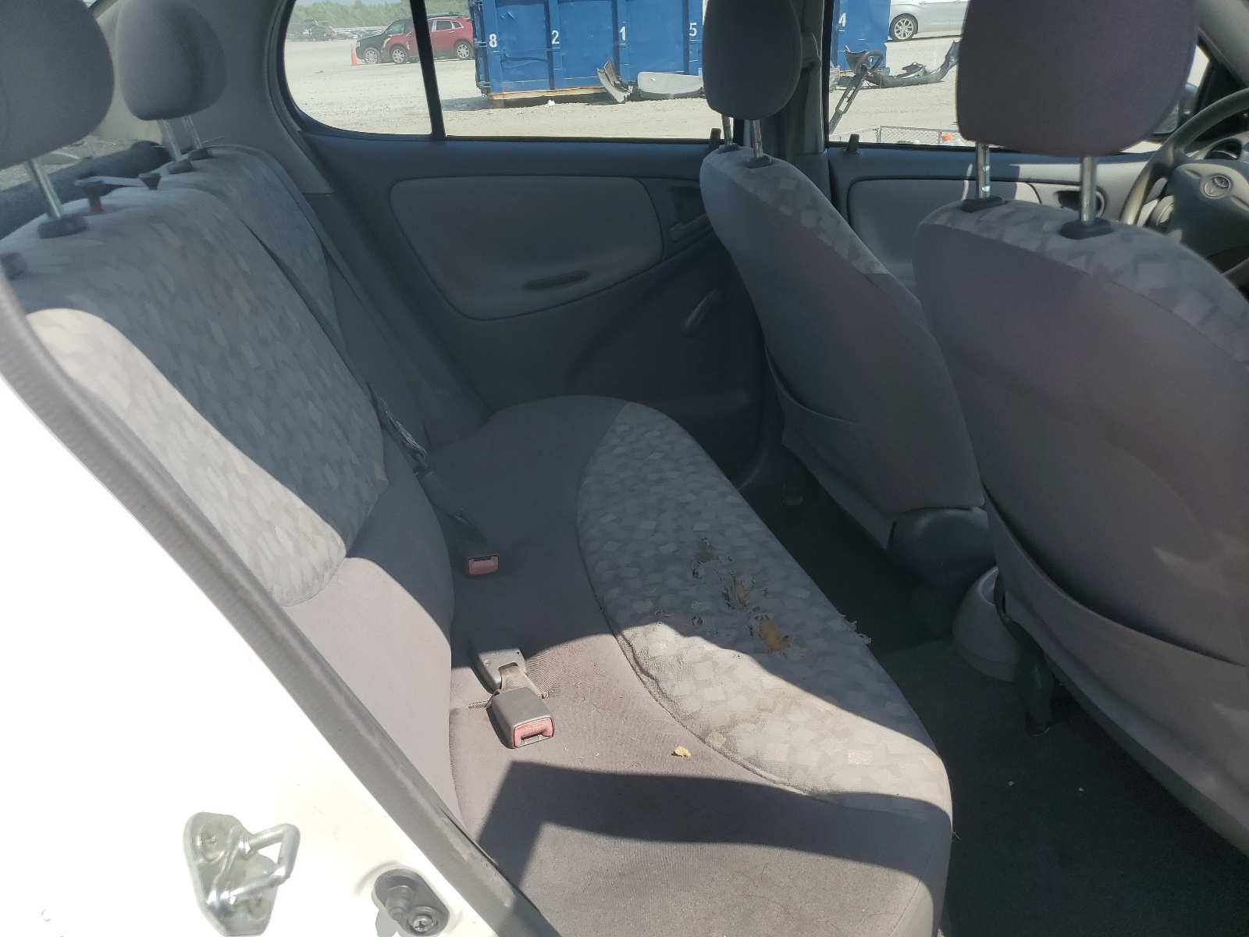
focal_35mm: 26
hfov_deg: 67.3
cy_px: 468
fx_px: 938
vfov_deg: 53.1
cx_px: 624
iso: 50
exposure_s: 1/3333
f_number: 1.5
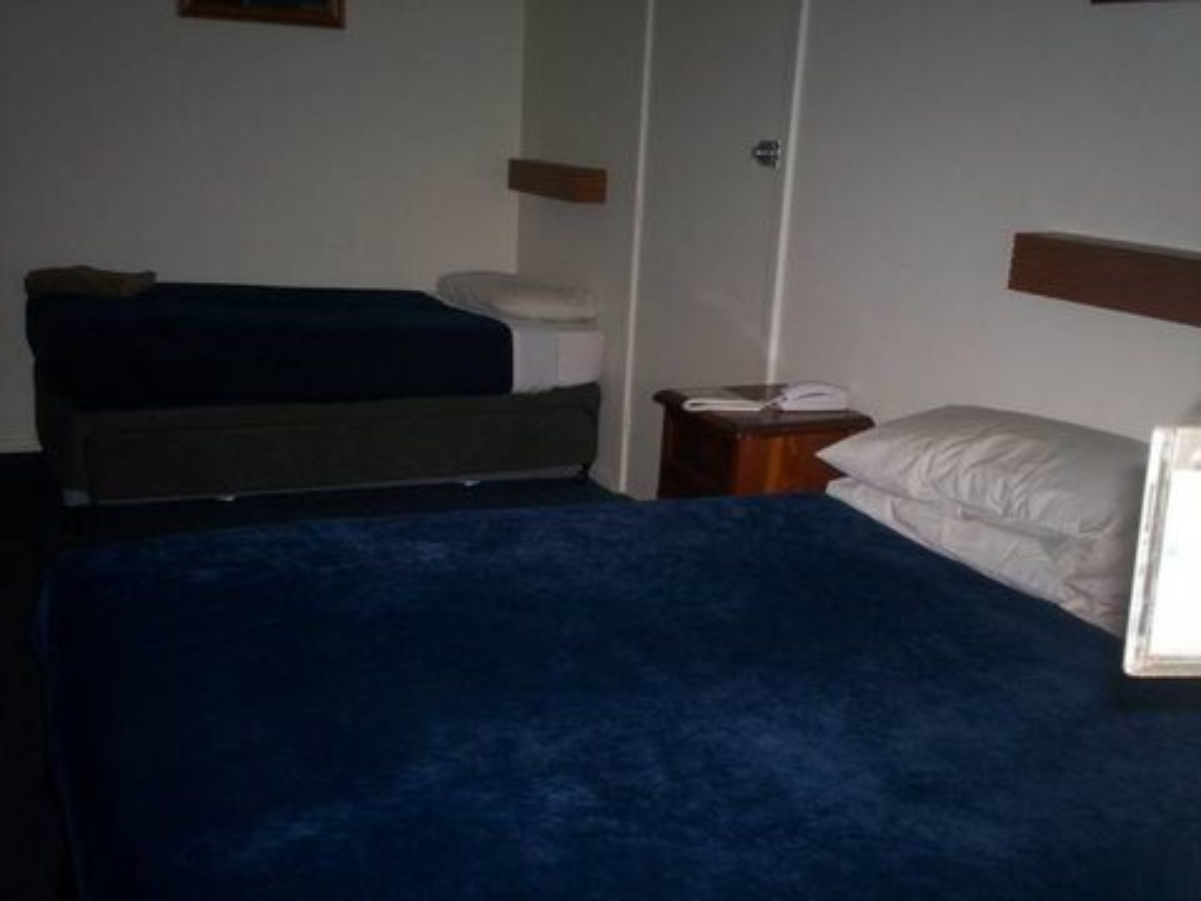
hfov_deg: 51.4
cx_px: 600
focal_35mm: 36
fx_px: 1249
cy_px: 450
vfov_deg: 39.7
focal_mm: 6
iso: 140
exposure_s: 1/60
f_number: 4.5
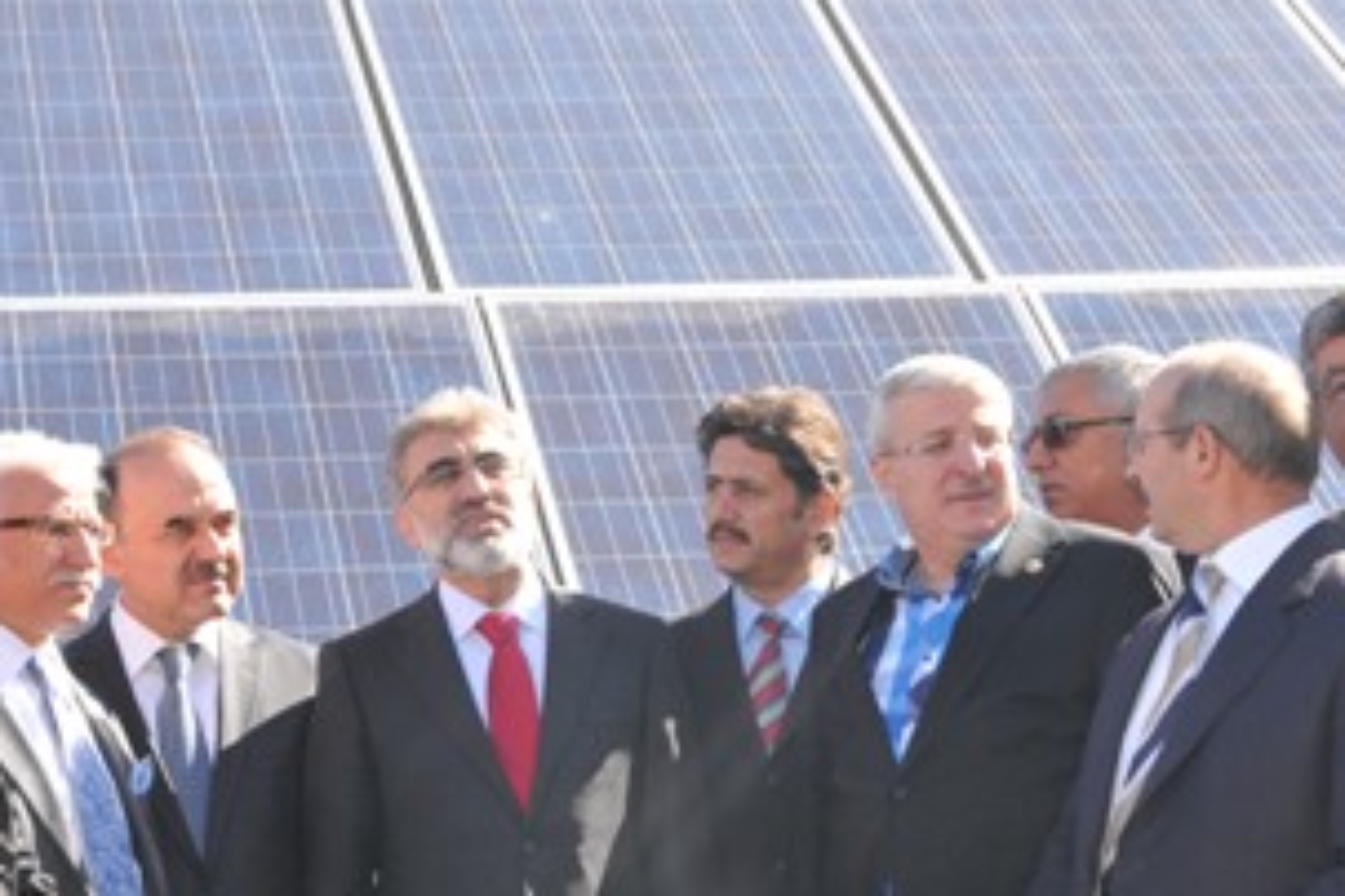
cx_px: 555
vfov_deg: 14.7
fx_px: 3474
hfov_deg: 21.9
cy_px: 572
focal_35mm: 93
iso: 400
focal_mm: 42
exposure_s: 1/250
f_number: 8
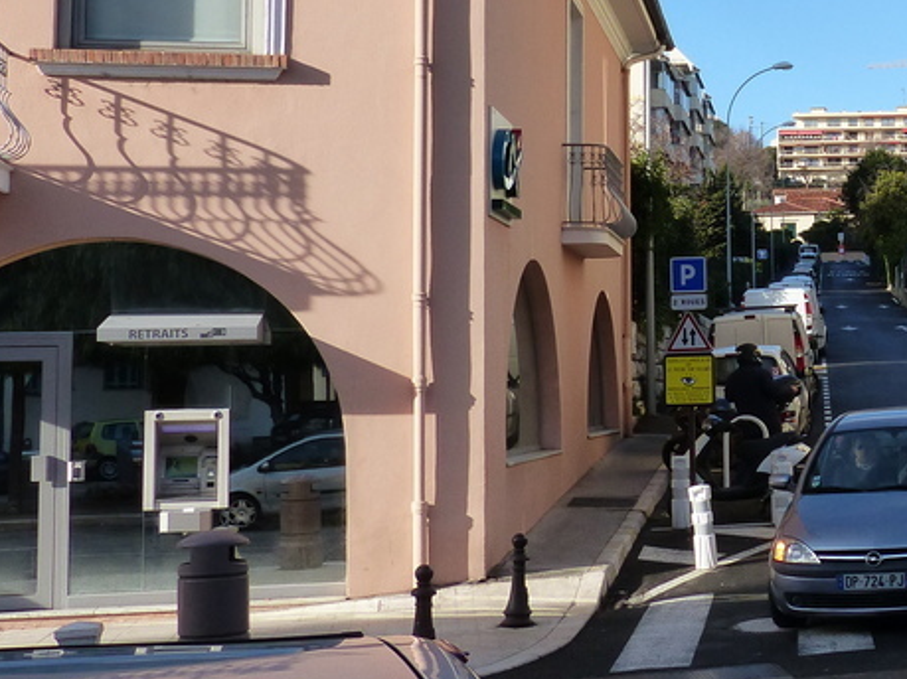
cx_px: 939
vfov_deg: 21.8
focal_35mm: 67
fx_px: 1755
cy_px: 217
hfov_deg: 27.1
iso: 160
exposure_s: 1/800
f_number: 4
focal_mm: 5.5
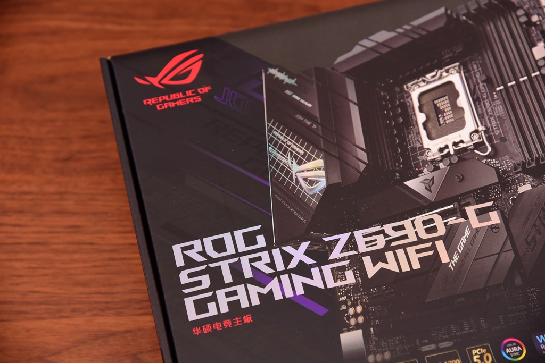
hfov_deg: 20.8
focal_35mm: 98
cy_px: 182
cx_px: 272
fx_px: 1484
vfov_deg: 14.0
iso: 1600
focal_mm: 98
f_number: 5.6
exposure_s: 1/60
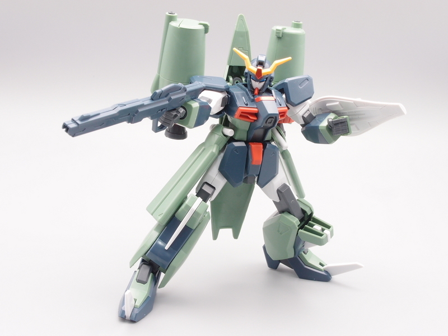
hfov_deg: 41.2
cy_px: 168
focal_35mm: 46
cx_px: 224
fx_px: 595
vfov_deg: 31.5
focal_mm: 9.87
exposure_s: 1/6
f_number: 8
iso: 100
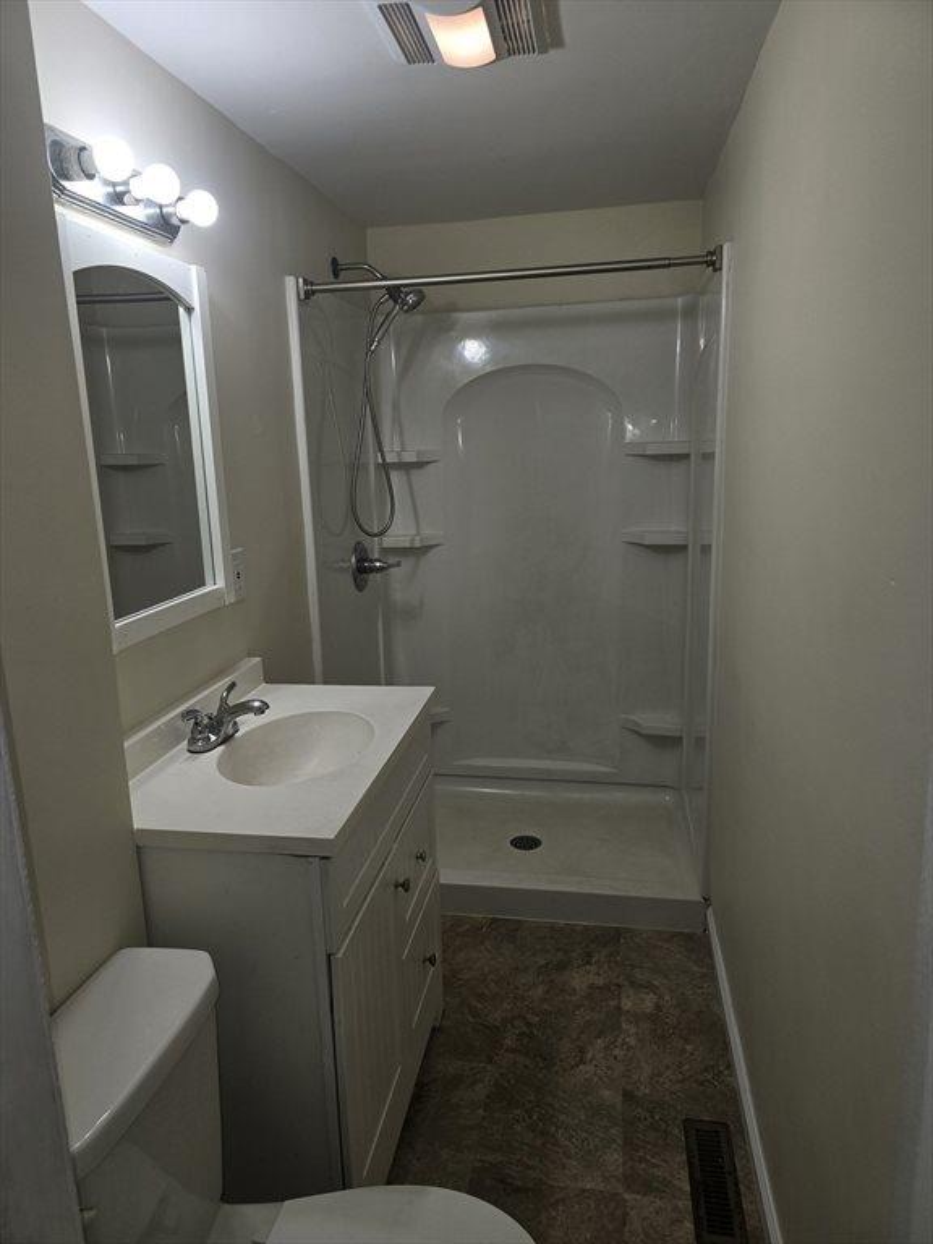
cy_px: 622
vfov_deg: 73.9
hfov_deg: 58.9
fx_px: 827
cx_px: 466
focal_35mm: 23
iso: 16
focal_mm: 6.3
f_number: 1.7
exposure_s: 1/60
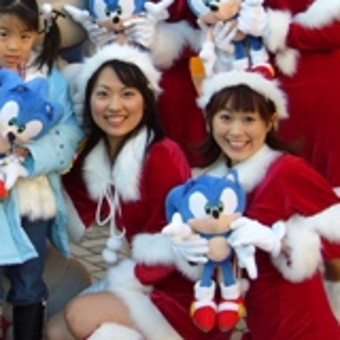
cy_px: 79
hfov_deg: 15.6
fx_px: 1211
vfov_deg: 15.9
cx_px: -11
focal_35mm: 109
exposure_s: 1/60
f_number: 3.3
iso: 80
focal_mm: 8.3
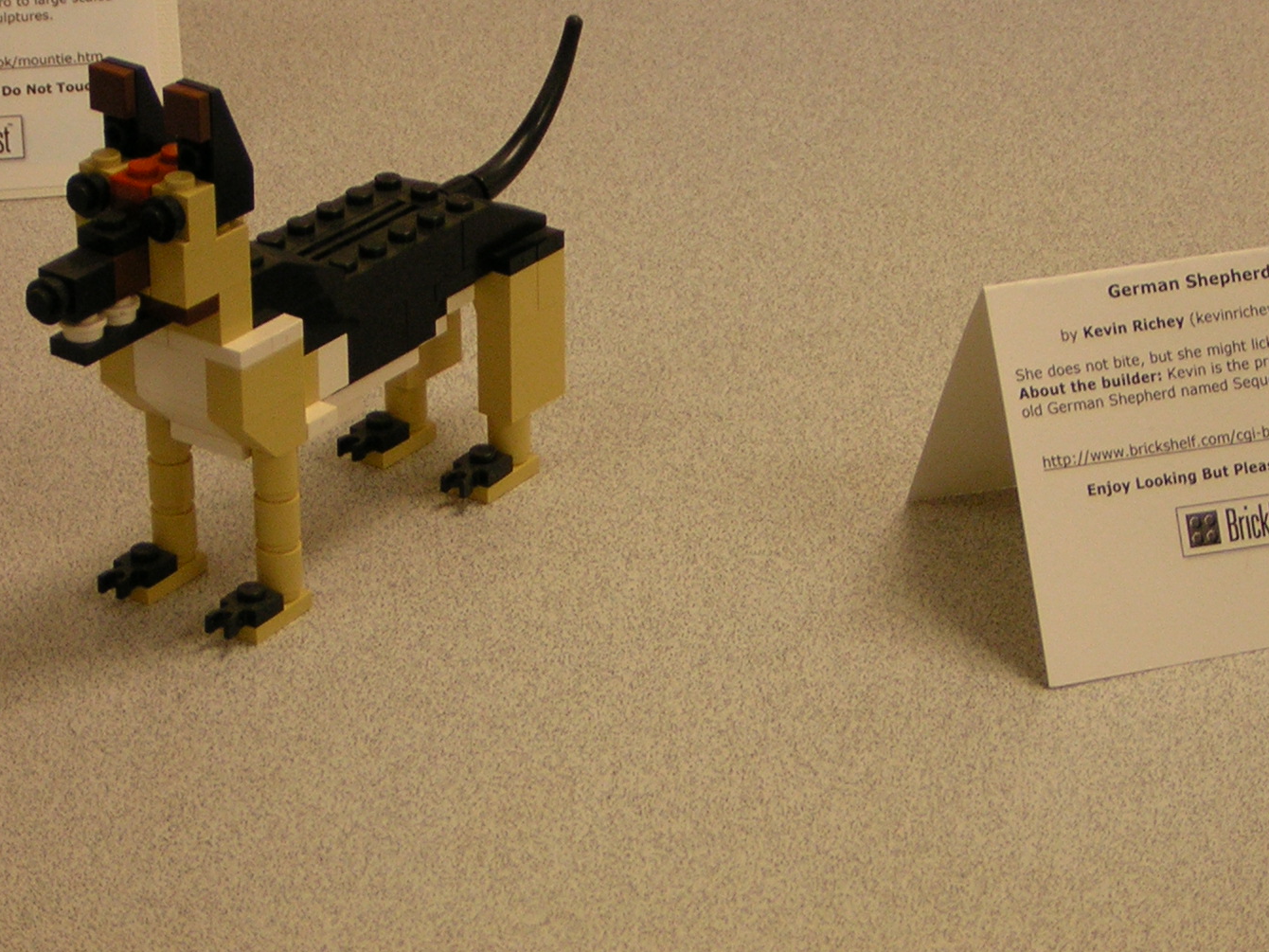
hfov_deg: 15.3
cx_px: 672
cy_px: 386
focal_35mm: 129
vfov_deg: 11.5
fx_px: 4729
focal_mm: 14.1
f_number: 4.7
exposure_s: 1/5.5
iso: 65
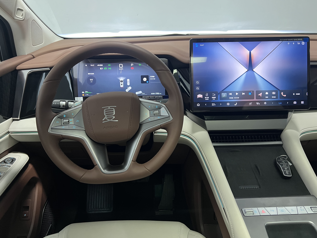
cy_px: 119
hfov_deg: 67.3
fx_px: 238
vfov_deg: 53.1
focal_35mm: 26
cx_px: 158
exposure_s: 1/60
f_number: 1.5
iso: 500
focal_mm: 5.7
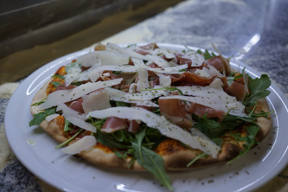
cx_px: 144
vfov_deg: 40.0
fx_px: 264
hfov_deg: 57.2
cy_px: 96
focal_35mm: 33
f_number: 4
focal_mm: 33
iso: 250
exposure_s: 1/60
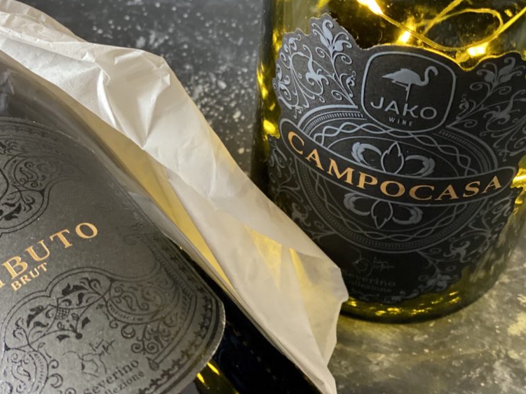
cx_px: 205
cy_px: 204
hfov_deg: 27.3
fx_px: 1079
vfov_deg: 20.7
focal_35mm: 71
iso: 250
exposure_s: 1/40
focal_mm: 6
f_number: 2
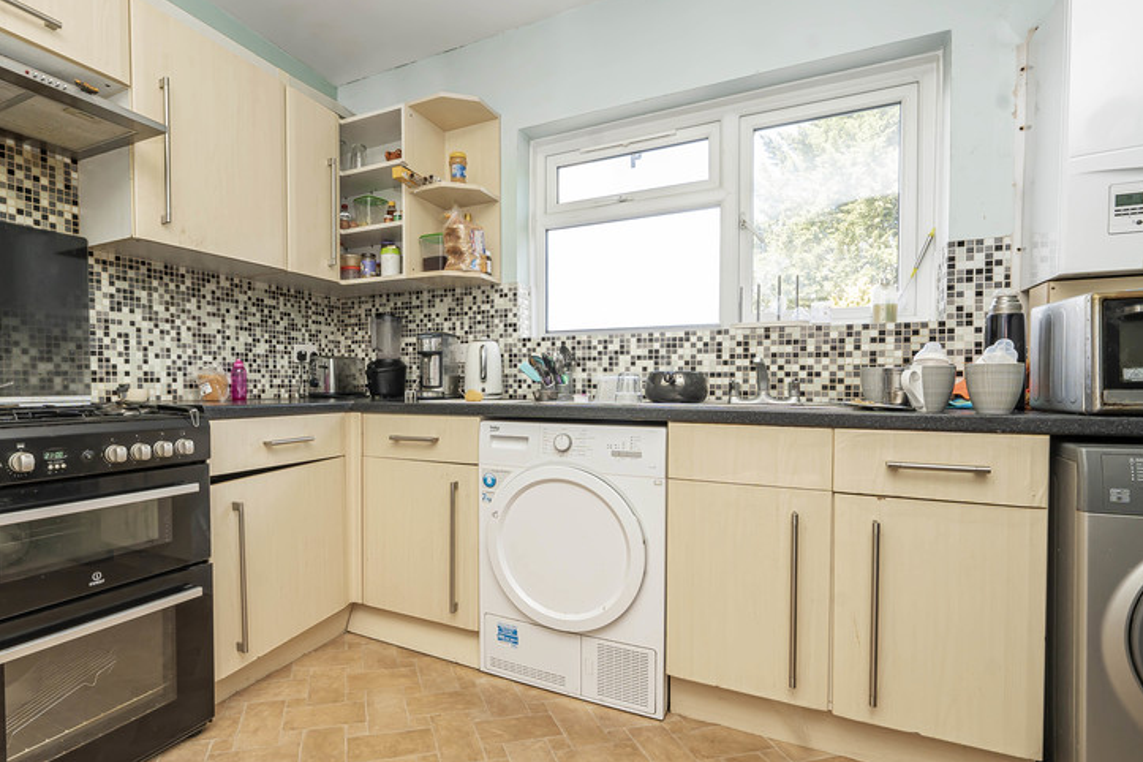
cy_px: 431
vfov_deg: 70.1
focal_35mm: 17
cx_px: 481
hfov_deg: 92.5
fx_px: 540
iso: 320
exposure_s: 1/30
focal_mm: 12
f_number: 9
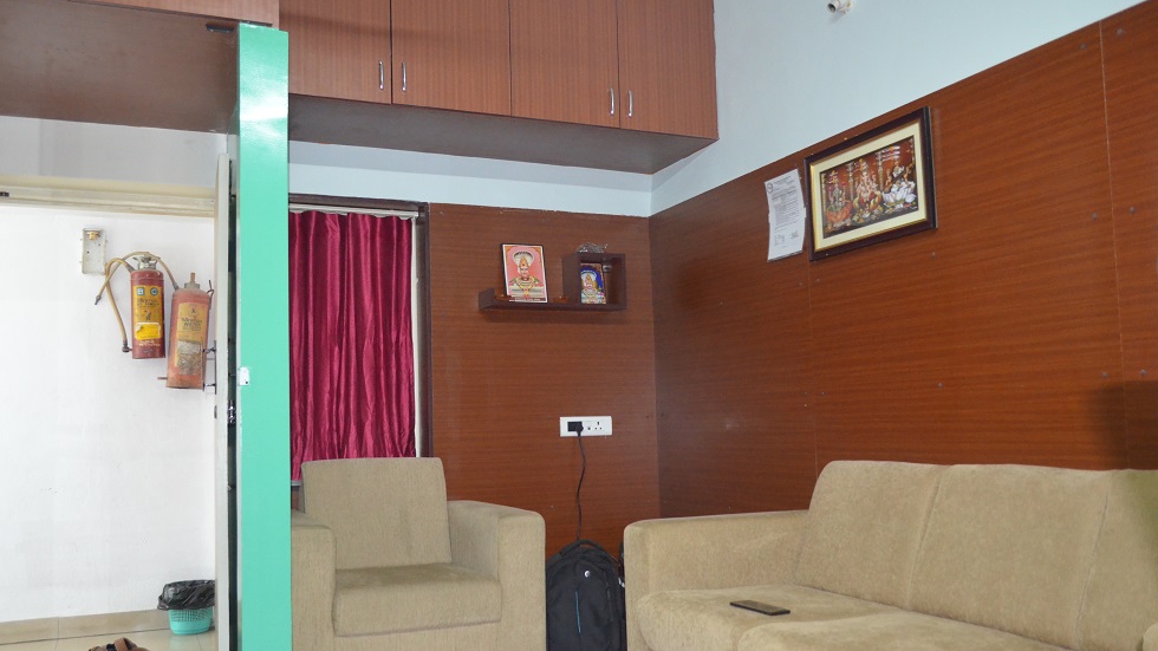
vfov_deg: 36.6
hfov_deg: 61.0
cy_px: 349
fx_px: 982
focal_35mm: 32
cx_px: 572
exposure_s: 1/60
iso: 3200
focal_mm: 20
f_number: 3.8
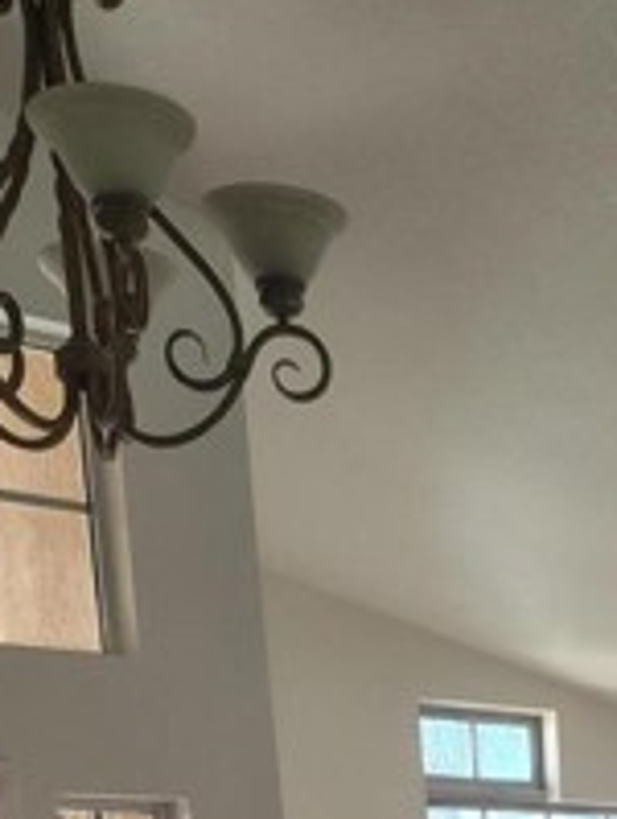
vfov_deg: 20.9
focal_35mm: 77
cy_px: 1276
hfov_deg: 18.0
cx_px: 794
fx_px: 1824
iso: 100
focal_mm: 5.56
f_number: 1.8
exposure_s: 1/160
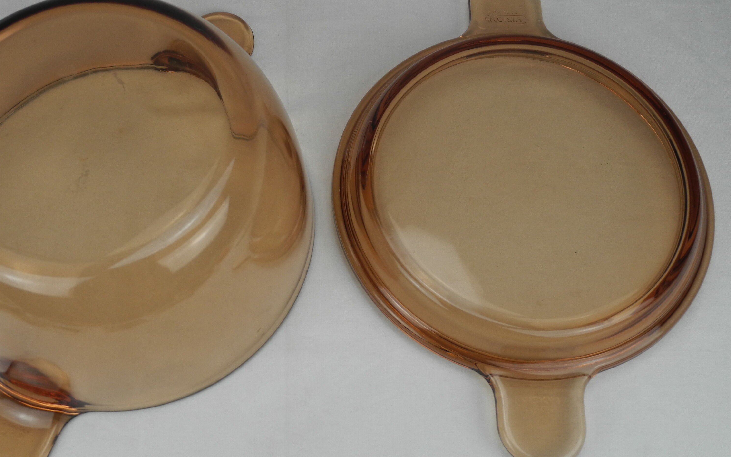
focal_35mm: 49
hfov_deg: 40.9
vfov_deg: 26.3
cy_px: 197
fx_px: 976
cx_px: 302
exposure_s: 1/224
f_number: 3.2
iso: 100
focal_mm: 8.1
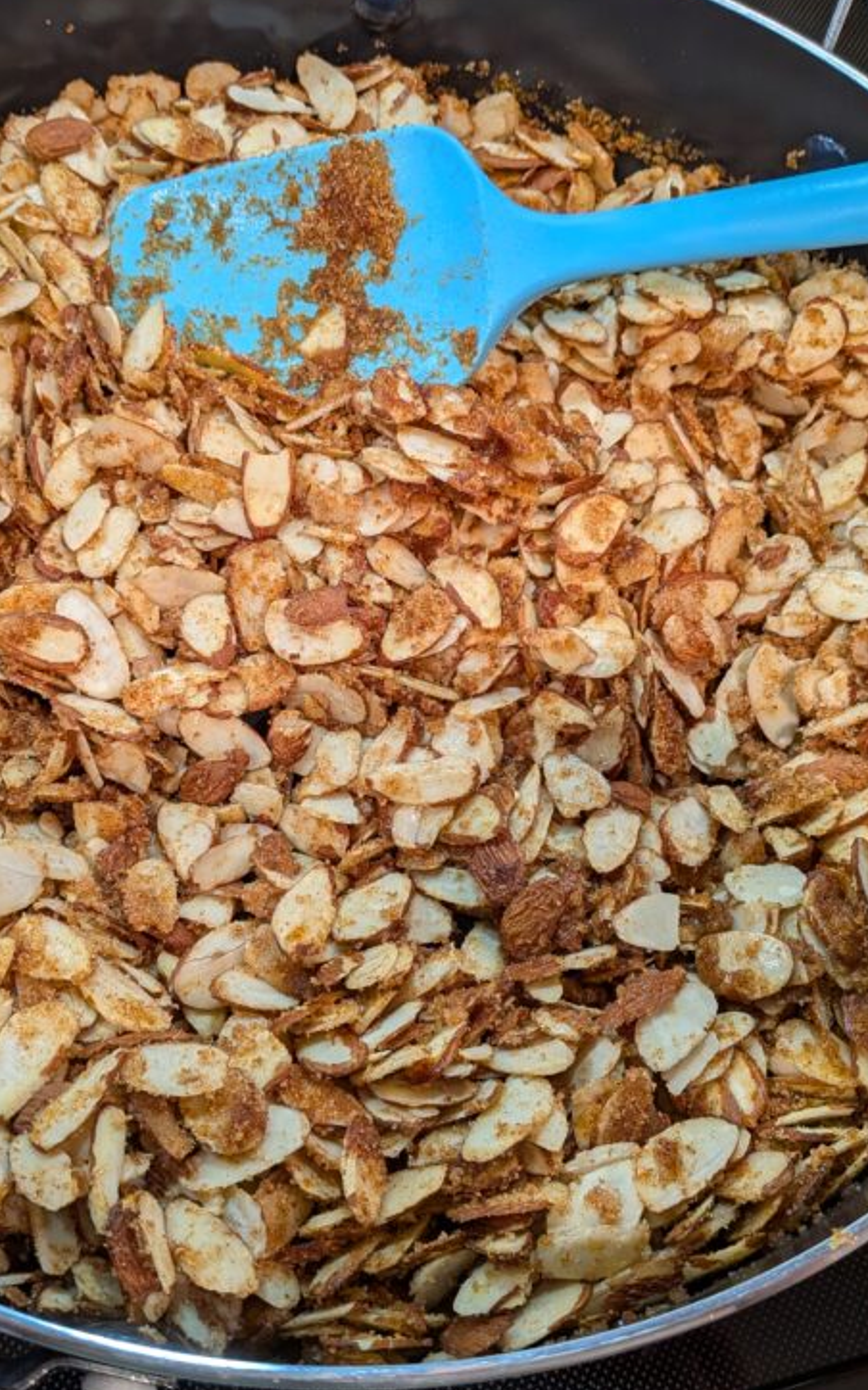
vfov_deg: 54.0
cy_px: 680
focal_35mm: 36
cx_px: 365
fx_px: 1364
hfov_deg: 35.2
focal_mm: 4.53
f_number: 1.7
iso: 38
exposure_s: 1/25
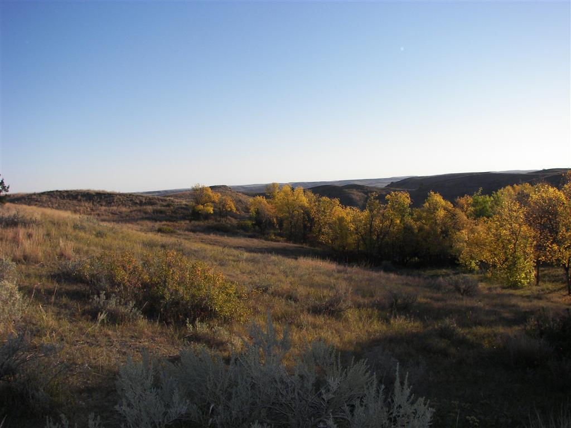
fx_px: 594
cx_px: 286
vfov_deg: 39.7
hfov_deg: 51.4
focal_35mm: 36
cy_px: 214
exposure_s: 1/500
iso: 64
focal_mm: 6
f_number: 4
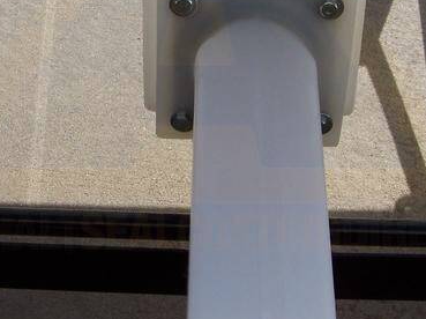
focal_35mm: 100
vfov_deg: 14.7
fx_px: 1229
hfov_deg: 19.7
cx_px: 194
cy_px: 95
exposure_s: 1/800
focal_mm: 5.85
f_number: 4
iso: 68
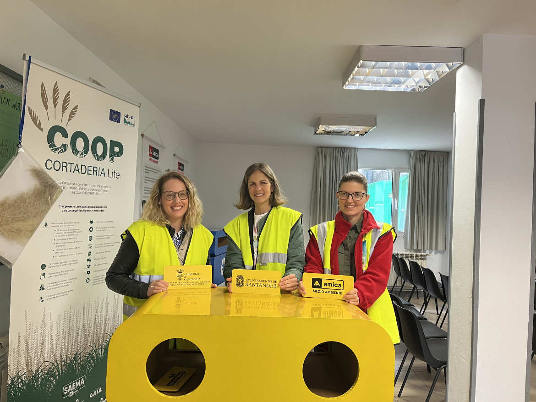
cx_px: 268
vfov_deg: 53.1
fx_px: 403
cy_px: 201
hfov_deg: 67.3
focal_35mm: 26
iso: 80
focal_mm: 5.1
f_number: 1.6
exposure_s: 1/50
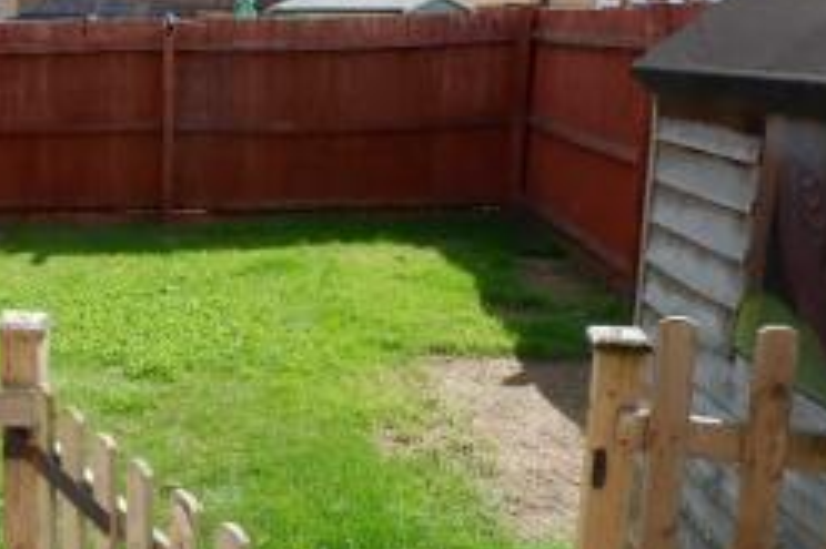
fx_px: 1055
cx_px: 120
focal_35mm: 46
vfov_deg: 29.1
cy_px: 218
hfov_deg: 40.3
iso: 400
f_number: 8
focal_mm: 16
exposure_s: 1/400
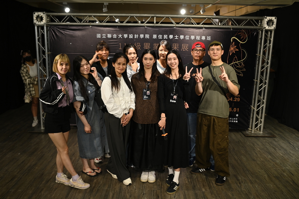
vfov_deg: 37.8
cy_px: 100
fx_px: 290
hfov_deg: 54.5
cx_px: 150
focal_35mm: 35
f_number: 3.2
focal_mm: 35
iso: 400
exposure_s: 1/80
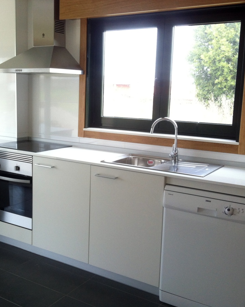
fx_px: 417
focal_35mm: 46
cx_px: 80
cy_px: 154
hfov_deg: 32.4
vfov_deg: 40.3
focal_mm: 3.85
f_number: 2.8
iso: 100
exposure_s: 1/15
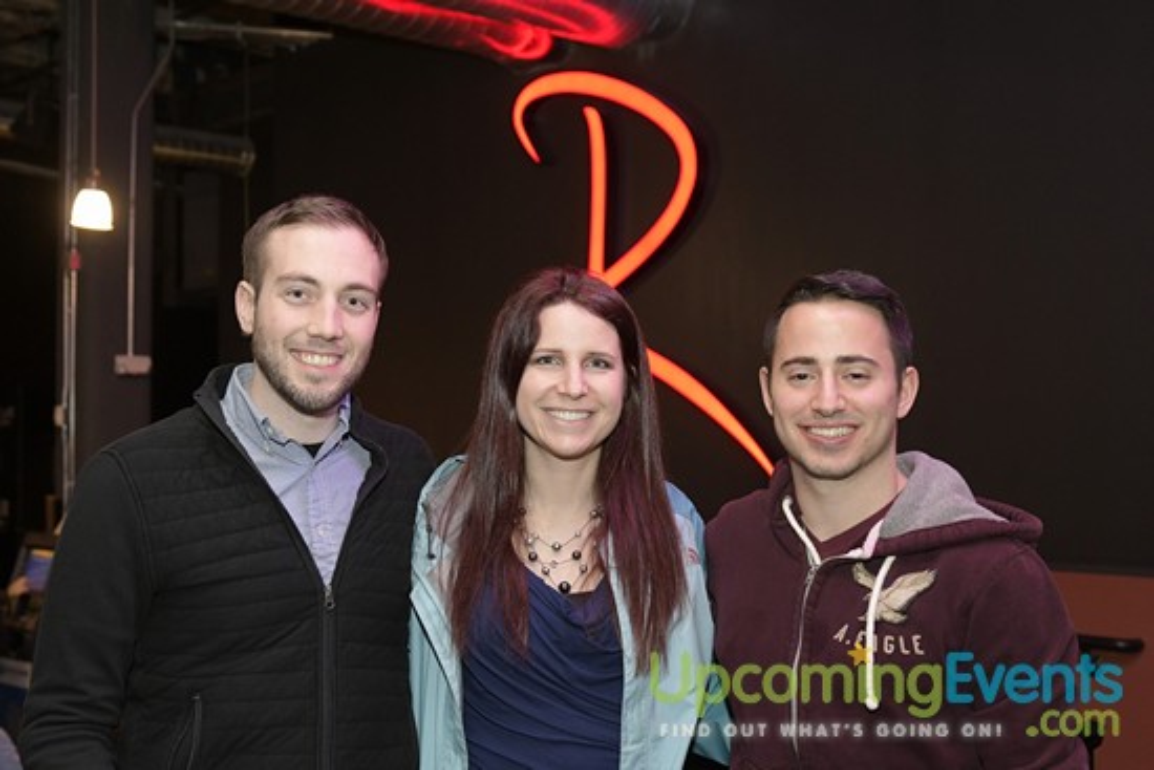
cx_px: 577
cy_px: 385
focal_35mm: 48
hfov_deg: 41.1
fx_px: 1539
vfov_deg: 28.1
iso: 2000
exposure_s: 1/60
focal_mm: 32
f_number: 4
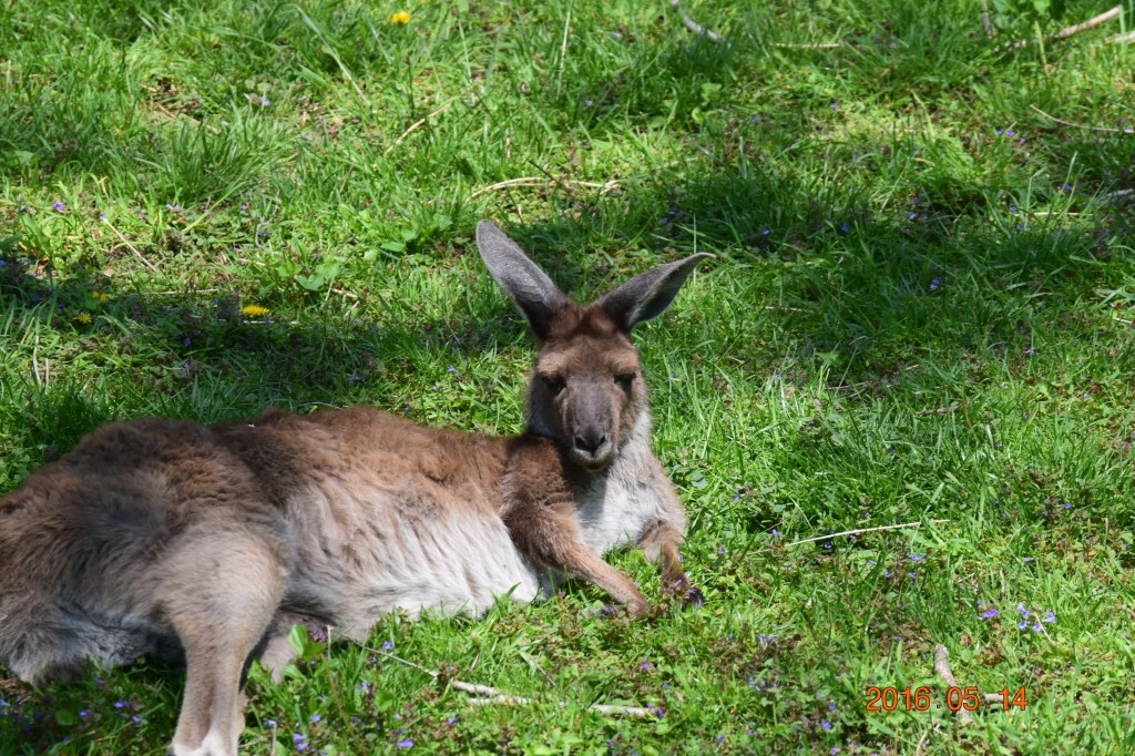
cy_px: 378
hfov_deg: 6.9
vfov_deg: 4.6
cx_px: 568
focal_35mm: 300
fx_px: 9455
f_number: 10
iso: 200
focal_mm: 200
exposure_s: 1/200
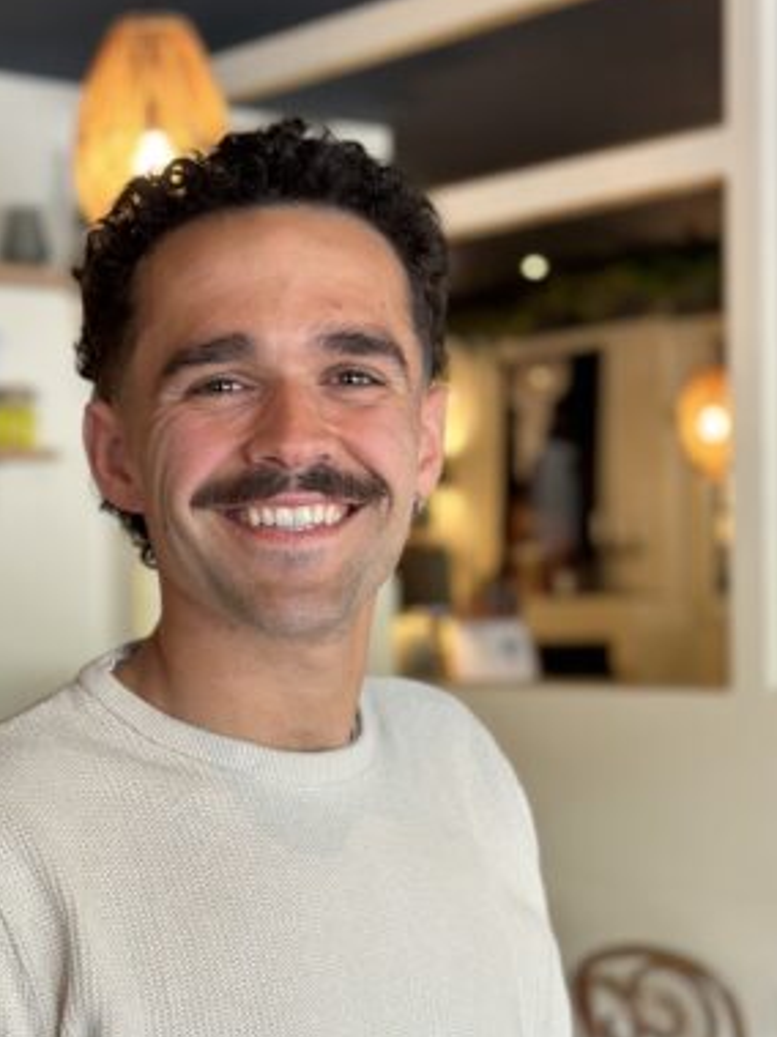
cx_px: 257
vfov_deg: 25.6
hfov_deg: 19.3
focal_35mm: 76
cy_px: 616
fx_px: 2276
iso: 100
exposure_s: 1/50
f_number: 1.78
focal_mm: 6.86
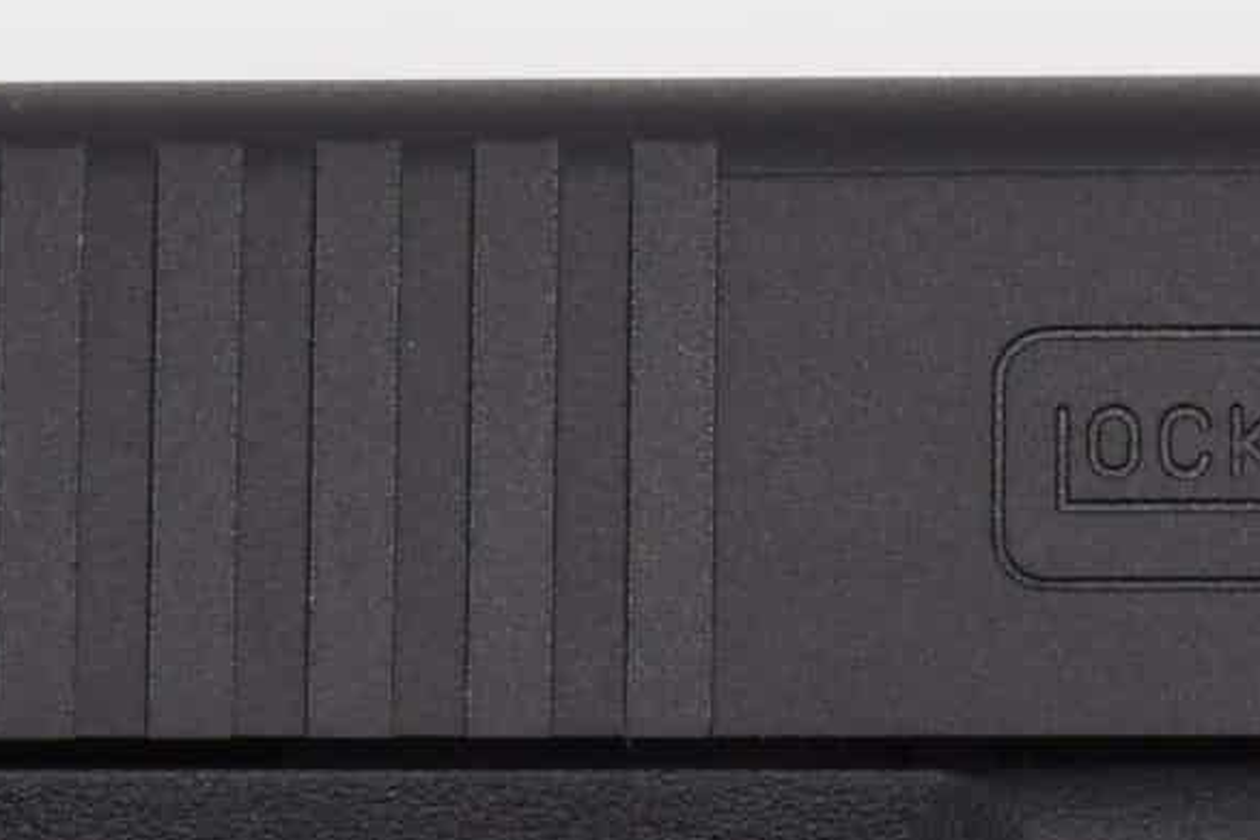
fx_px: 10569
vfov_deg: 4.5
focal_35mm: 302
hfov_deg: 6.8
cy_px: 1023
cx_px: 834
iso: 400
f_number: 9
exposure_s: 1/100
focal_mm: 46
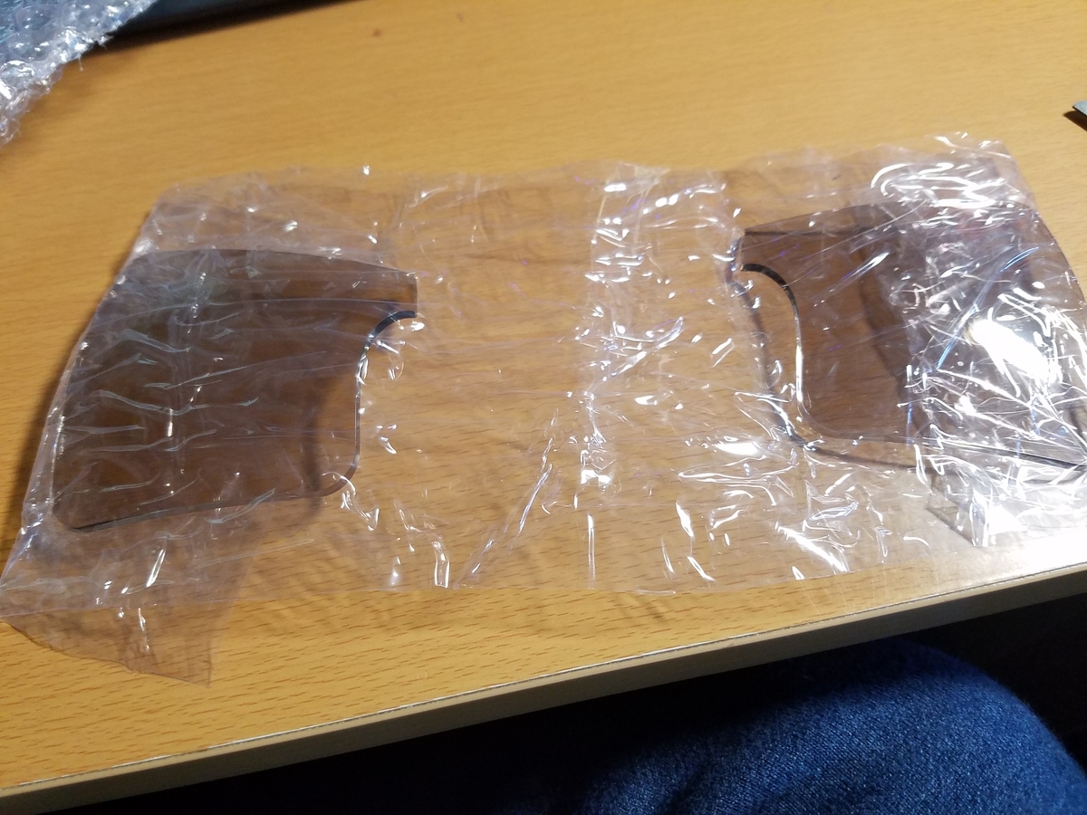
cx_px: 544
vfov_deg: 53.1
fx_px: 816
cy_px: 408
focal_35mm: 26
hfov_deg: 67.3
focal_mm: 4.2
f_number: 1.7
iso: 200
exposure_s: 1/60
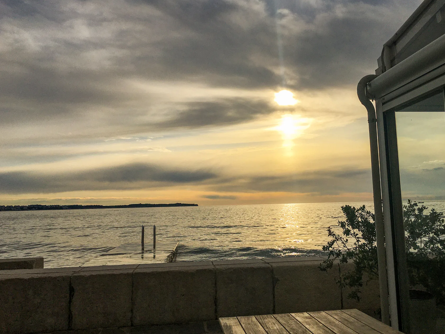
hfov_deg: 55.3
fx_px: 424
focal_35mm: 33
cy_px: 147
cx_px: 239
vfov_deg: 42.9
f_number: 2.2
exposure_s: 1/5500
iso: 25
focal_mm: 4.15
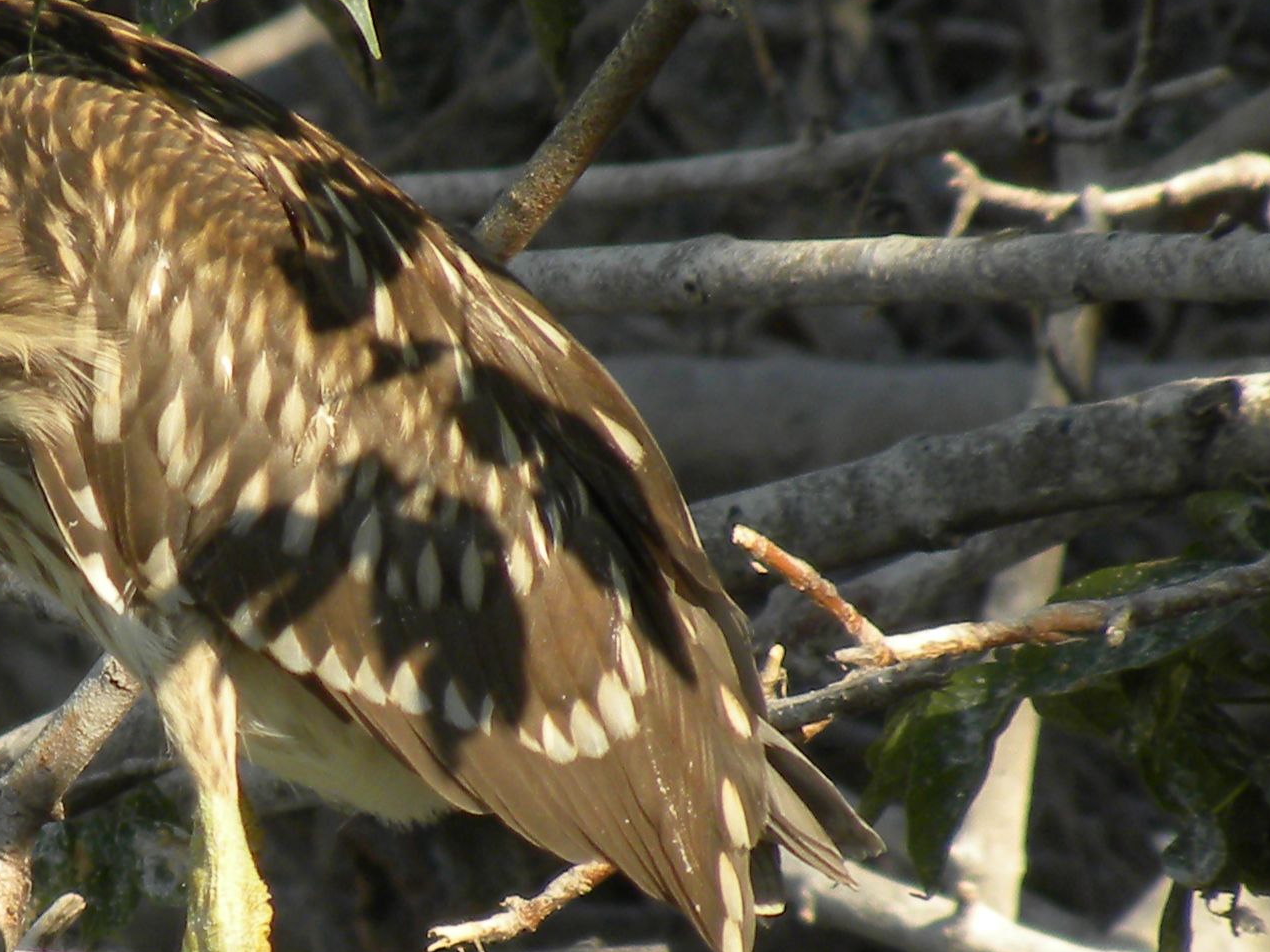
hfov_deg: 1.0
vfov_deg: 0.8
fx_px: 72115
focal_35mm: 1966
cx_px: 179
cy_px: 622
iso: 64
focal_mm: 110.4
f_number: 5
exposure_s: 1/207
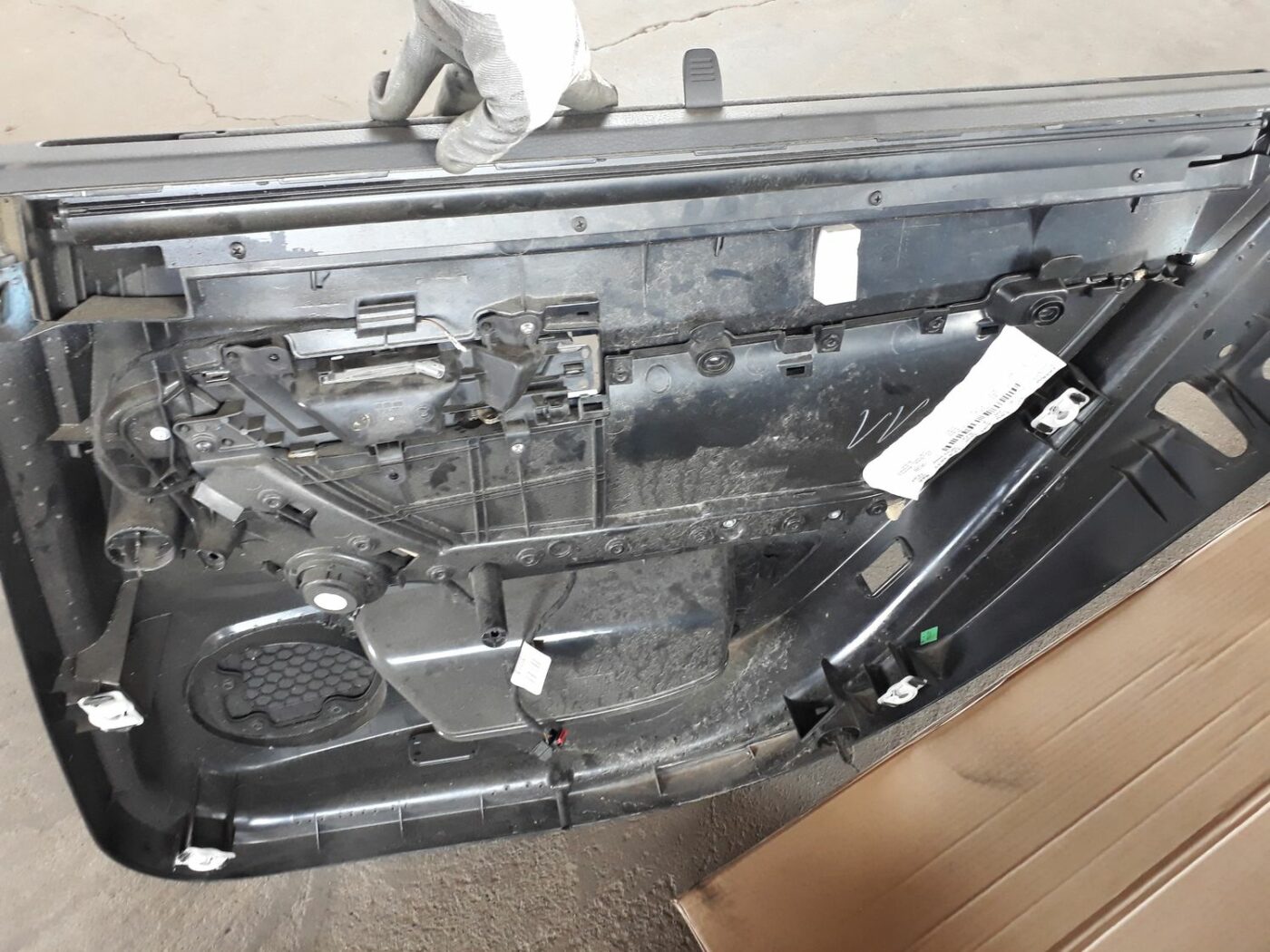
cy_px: 476
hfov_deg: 65.3
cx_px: 635
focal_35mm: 27
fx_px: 991
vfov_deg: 51.4
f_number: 1.9
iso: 200
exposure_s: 1/33
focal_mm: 3.6
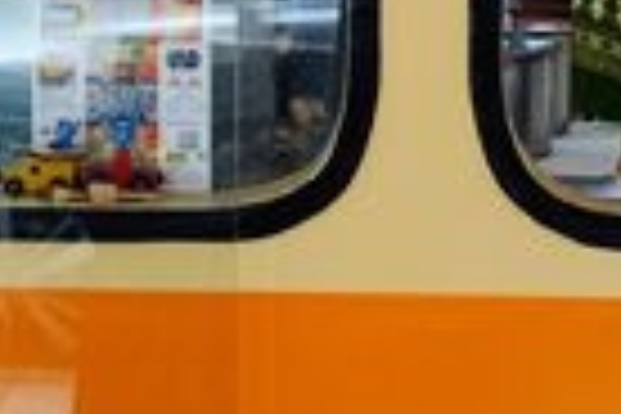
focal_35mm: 141
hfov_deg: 14.6
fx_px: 2432
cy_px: -461
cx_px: 297
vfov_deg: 9.1
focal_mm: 10.89
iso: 125
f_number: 2.8
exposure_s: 1/30
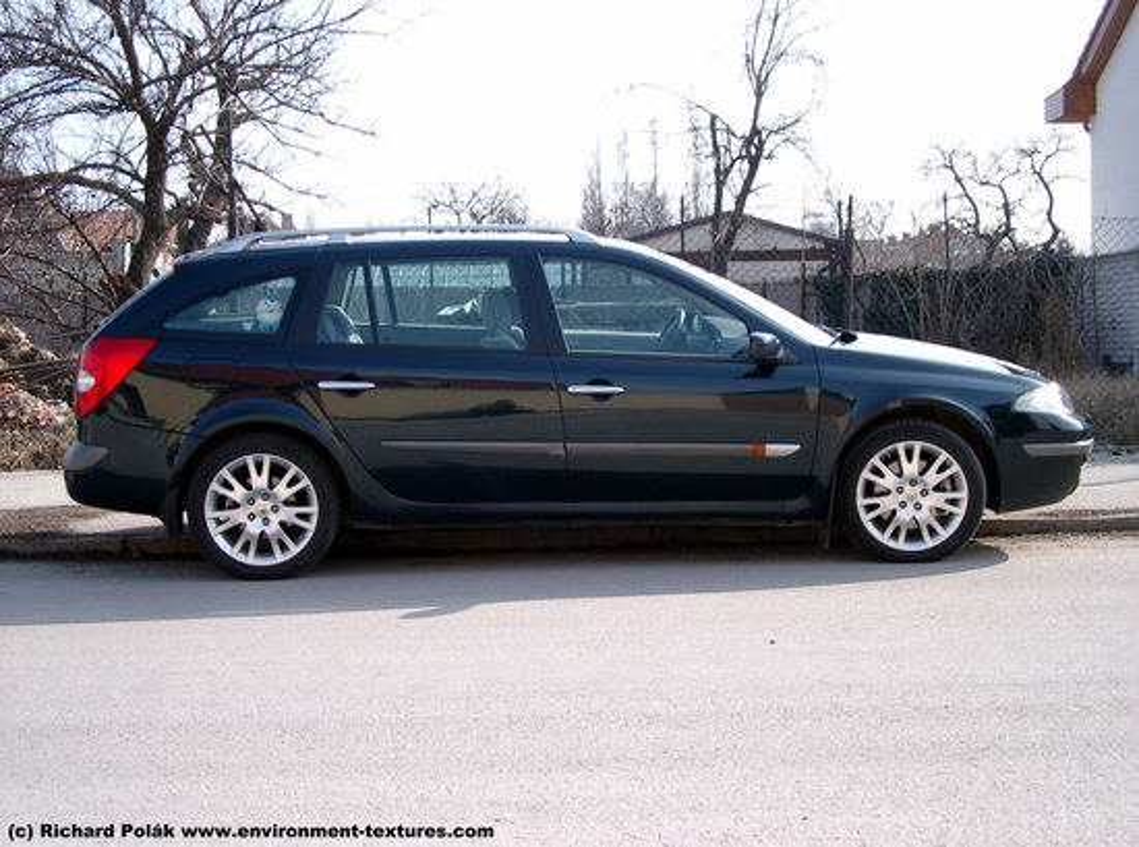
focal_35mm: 50
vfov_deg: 29.0
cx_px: 570
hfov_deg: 38.3
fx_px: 1640
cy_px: 424
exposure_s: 1/800
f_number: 3
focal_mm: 10.2
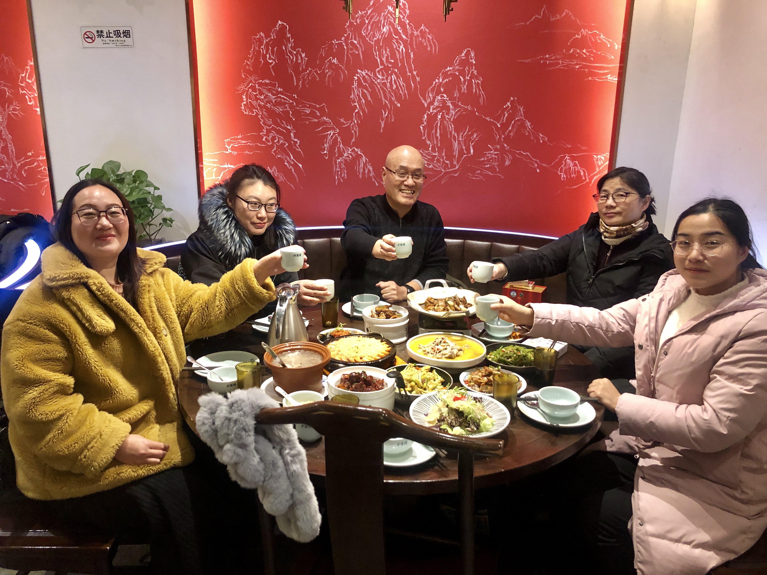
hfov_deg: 63.4
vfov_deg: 49.7
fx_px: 620
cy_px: 288
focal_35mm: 28
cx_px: 384
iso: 100
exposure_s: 1/14
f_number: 1.8
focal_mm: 3.99
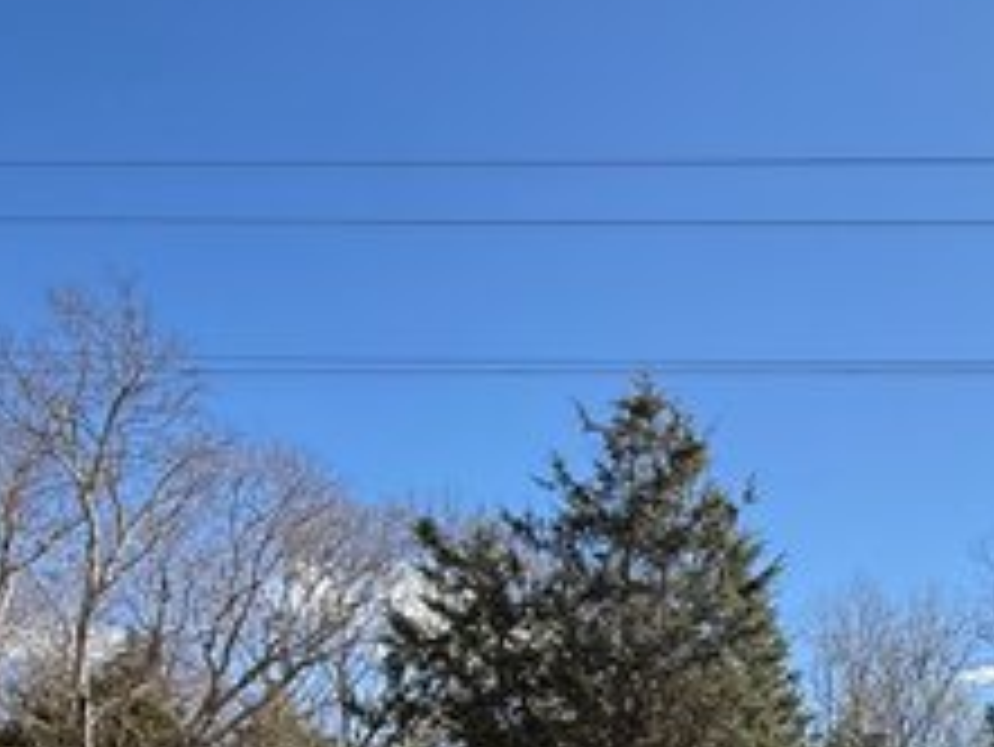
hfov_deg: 40.6
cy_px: 776
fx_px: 1149
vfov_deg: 32.6
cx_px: 1005
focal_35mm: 40
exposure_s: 1/985
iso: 64
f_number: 2.2
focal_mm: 2.22
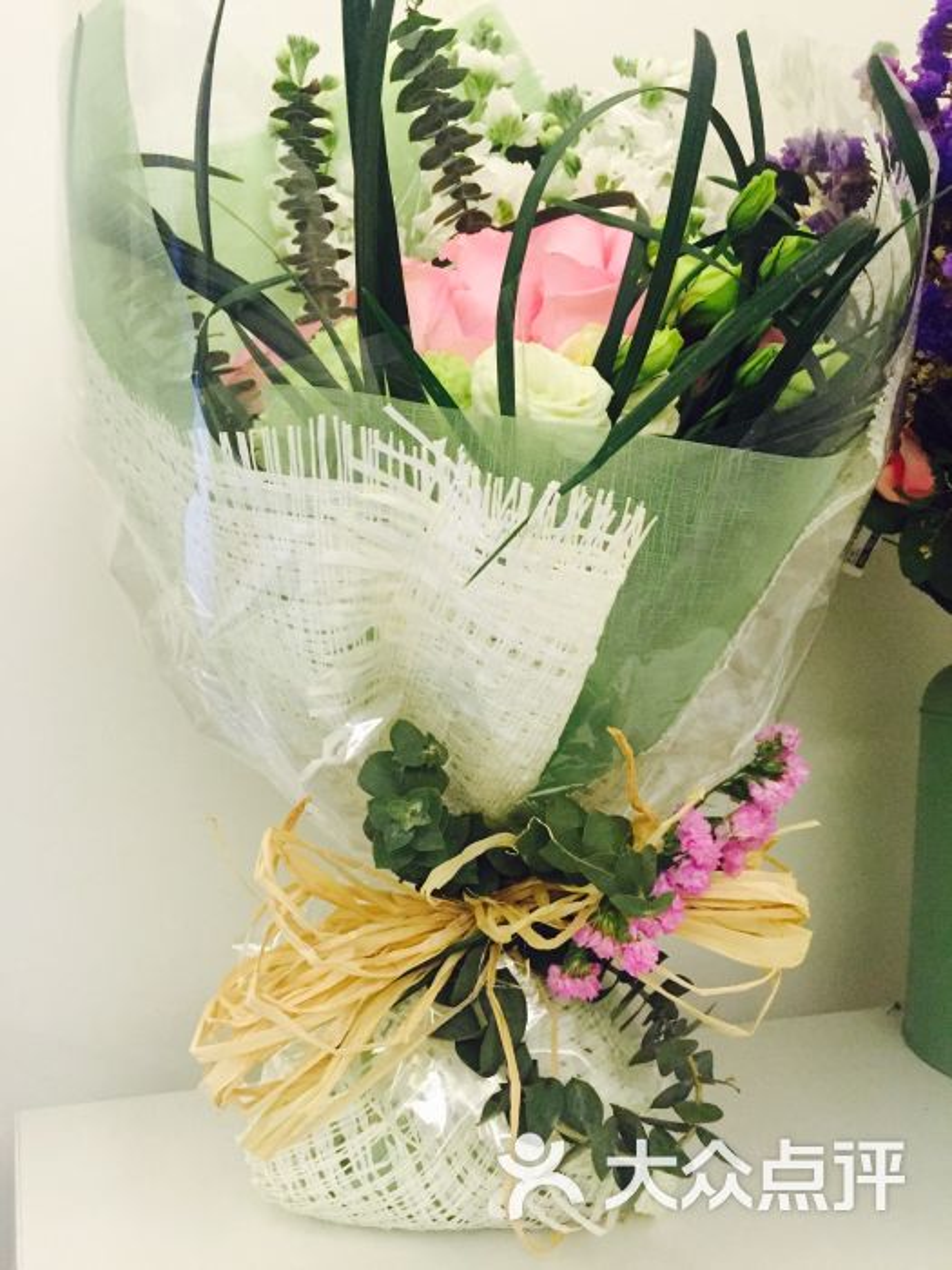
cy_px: 635
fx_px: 1063
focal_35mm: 29
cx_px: 476
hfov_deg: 48.2
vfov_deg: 61.7
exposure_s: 1/25
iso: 320
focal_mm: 4.15
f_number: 2.2
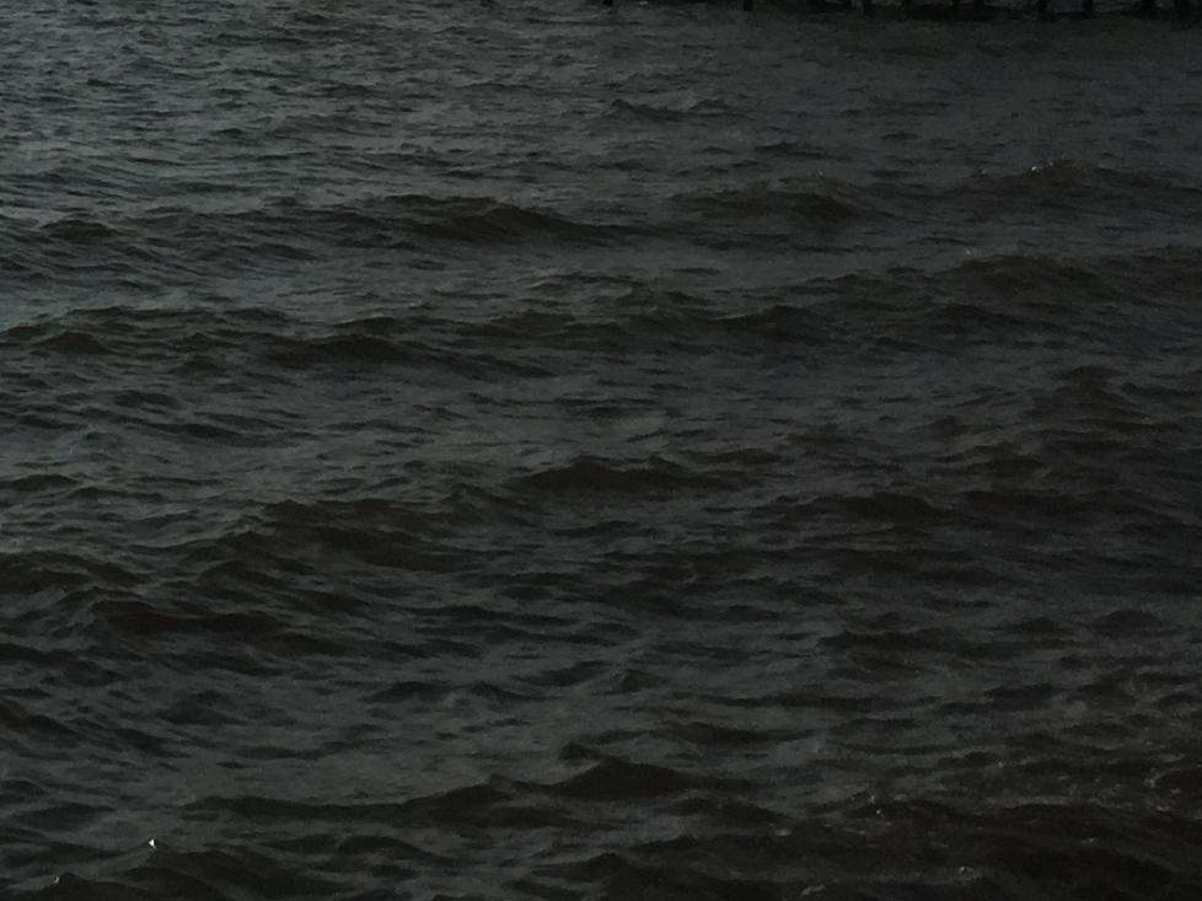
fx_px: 3090
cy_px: -307
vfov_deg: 15.7
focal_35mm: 89
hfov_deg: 20.0
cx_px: -418
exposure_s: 1/13333
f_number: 2.2
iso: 32
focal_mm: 4.15
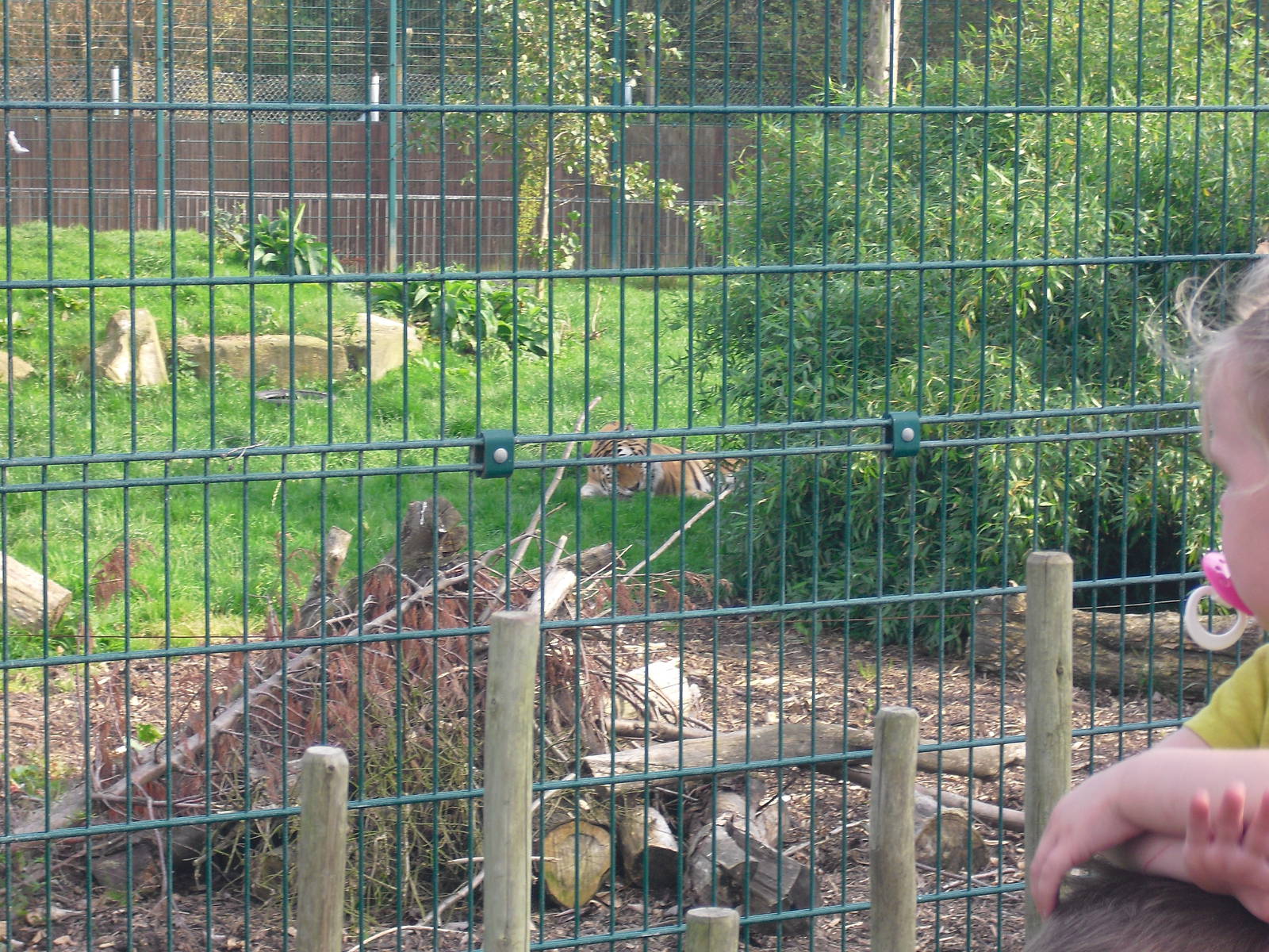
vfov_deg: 13.8
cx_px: 634
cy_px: 476
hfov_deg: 18.4
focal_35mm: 107
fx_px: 3923
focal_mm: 18.9
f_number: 5.6
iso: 100
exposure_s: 1/60
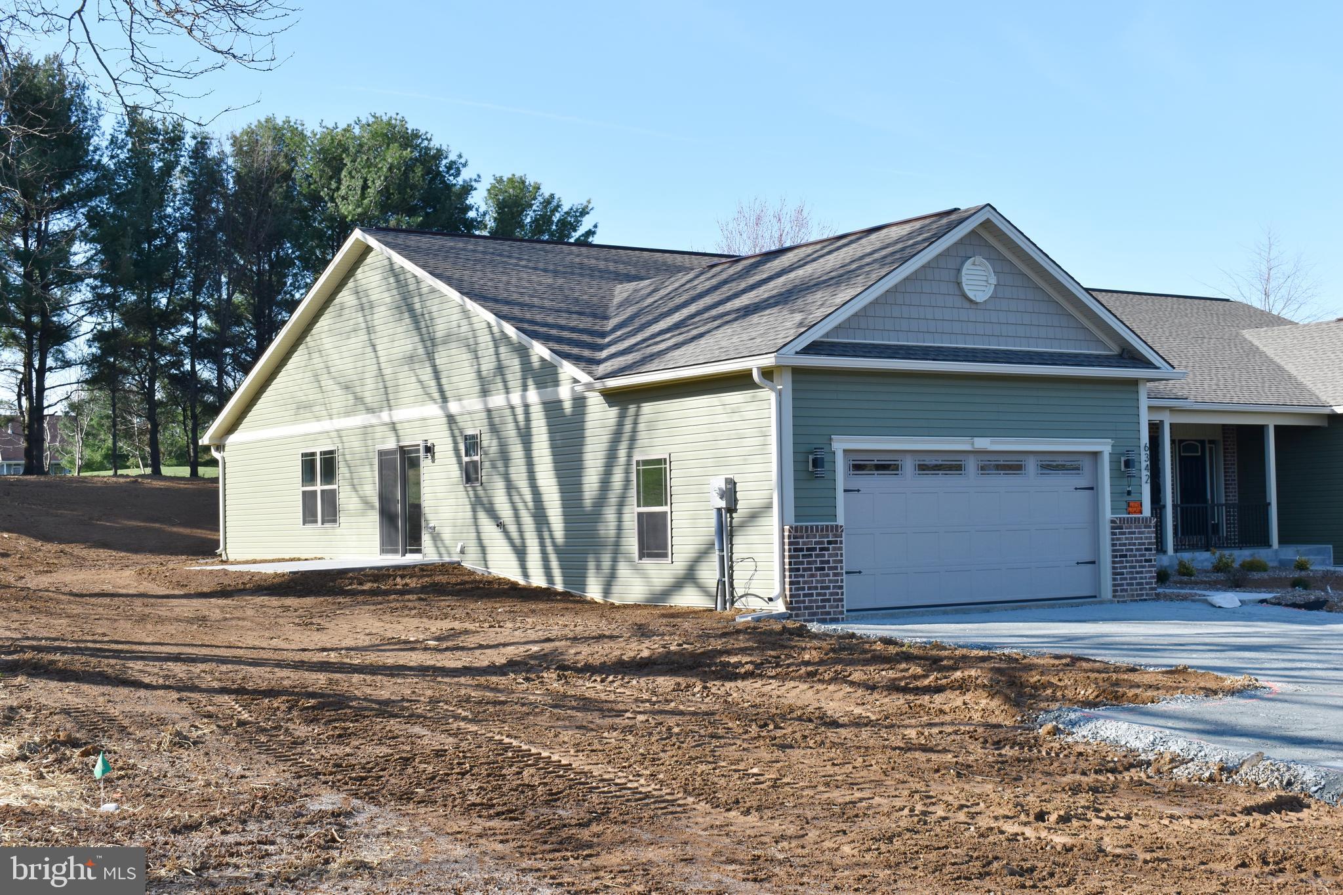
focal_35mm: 48
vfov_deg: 28.1
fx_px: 1790
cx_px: 672
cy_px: 448
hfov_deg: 41.1
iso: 200
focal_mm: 32
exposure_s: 1/320
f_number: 9
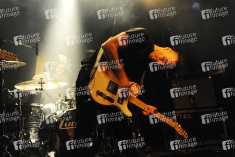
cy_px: 78
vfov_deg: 29.8
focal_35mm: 45
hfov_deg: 43.6
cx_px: 118
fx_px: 294
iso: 6400
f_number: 5
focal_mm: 45
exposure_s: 1/50
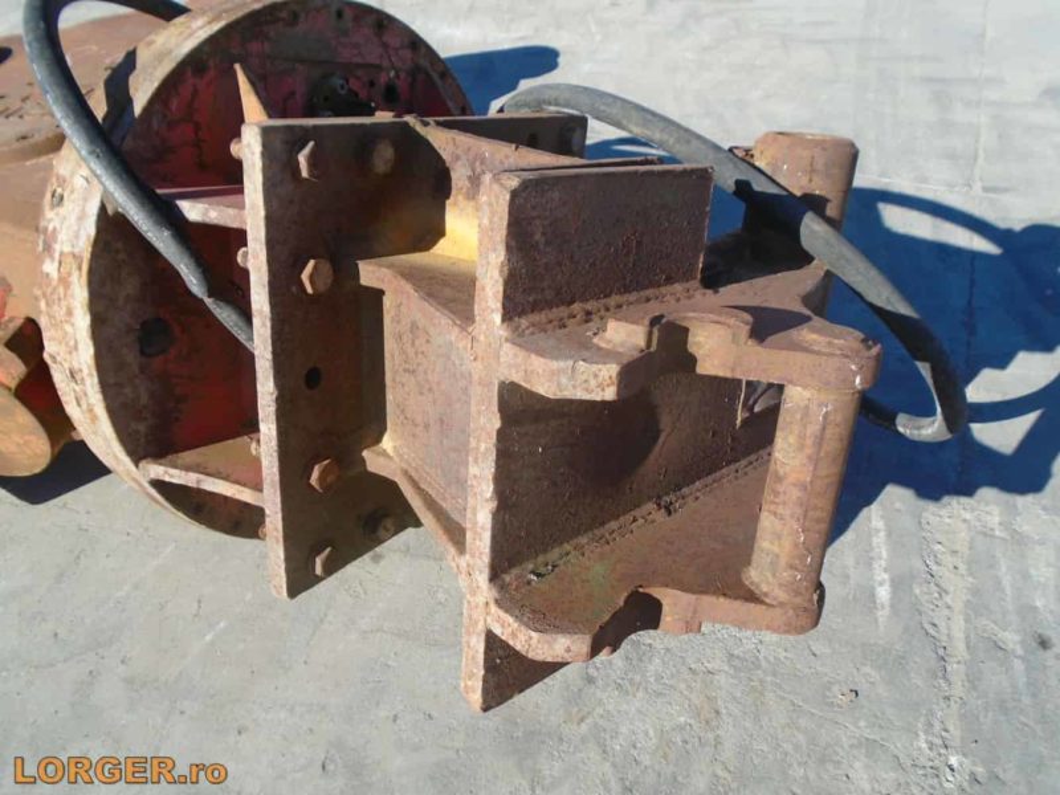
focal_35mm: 26
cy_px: 398
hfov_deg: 67.3
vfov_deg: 53.1
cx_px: 530
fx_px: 796
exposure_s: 1/800
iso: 100
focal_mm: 4.6
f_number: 3.2
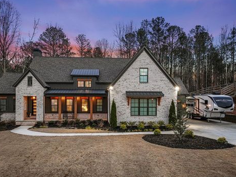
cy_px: 91
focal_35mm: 26
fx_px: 177
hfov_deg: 67.3
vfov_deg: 53.0
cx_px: 114
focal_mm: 12.29
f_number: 2.8
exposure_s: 1/20
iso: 100
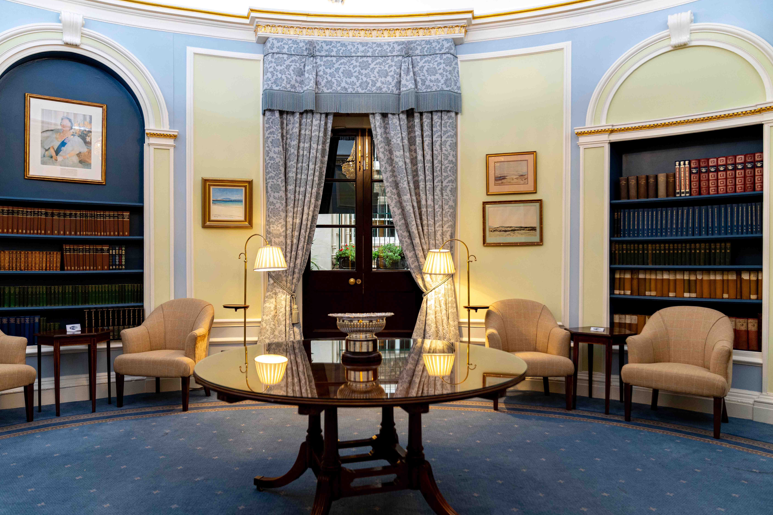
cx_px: 373
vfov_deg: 51.3
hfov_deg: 71.5
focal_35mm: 25
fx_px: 537
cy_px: 265
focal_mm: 24
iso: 1600
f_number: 2.8
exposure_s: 1/50
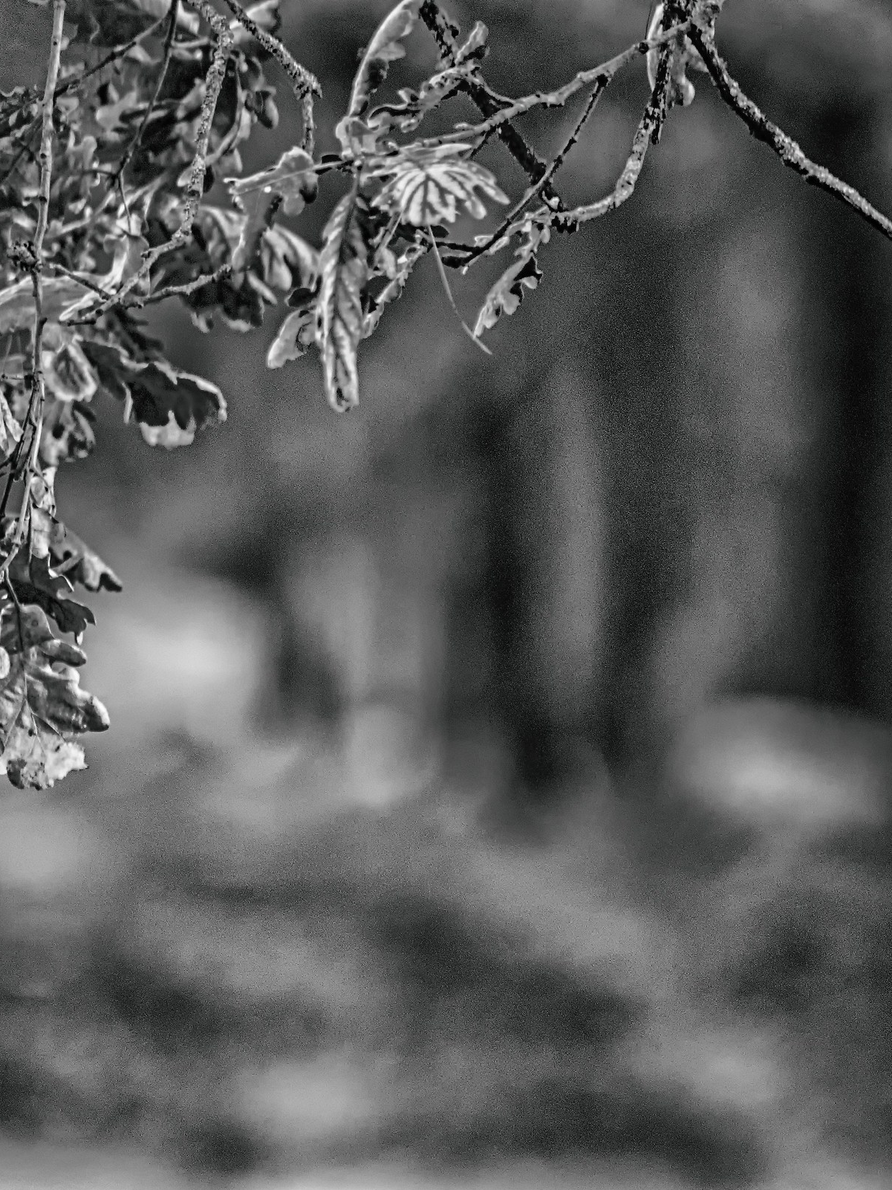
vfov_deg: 3.1
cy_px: 596
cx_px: 123
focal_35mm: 649
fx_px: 22304
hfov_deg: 2.3
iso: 400
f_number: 7.1
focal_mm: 300
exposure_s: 1/50
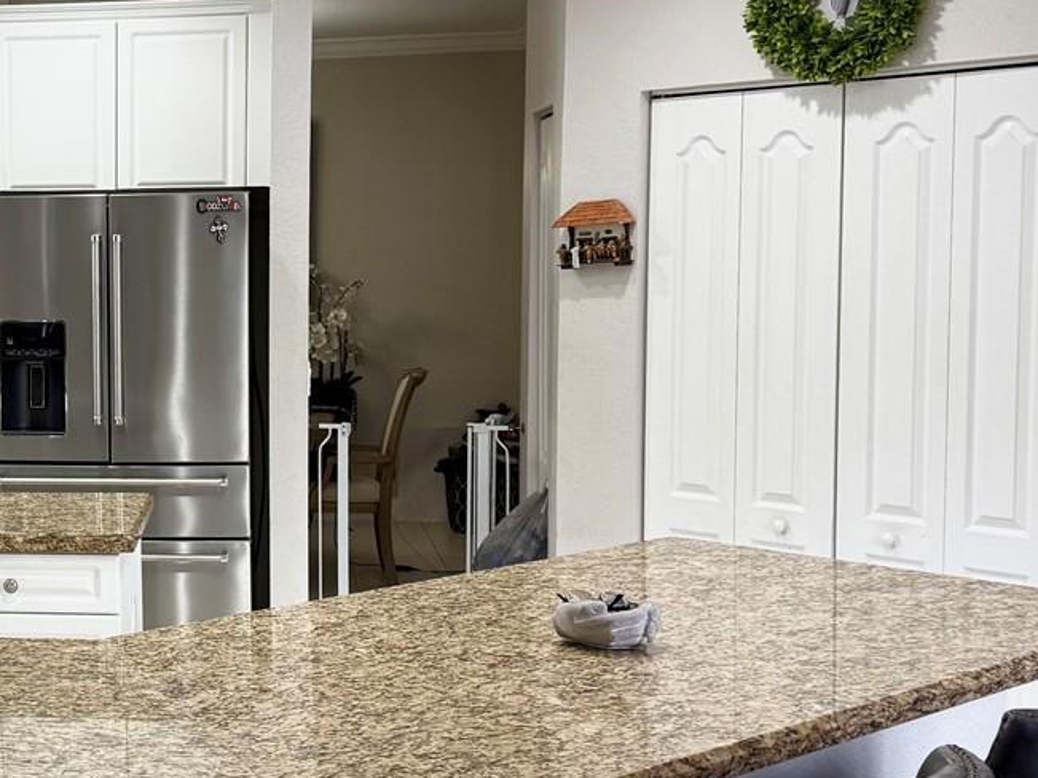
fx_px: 1769
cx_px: -26
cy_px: 349
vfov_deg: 24.8
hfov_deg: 30.2
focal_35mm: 59
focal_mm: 6.76
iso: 100
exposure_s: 1/60
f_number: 1.78
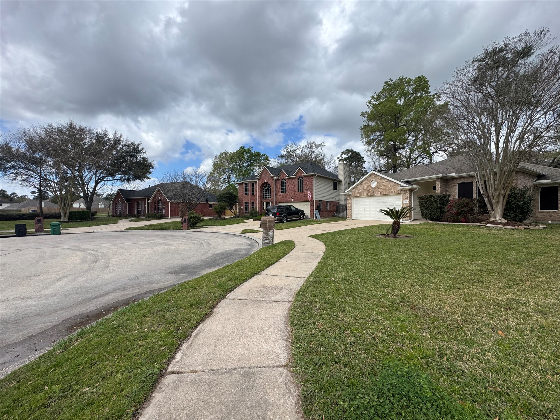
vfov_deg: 85.7
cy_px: 210
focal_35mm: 14
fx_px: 226
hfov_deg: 102.1
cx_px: 280
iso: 50
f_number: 2.2
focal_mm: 2.22
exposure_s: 1/1927
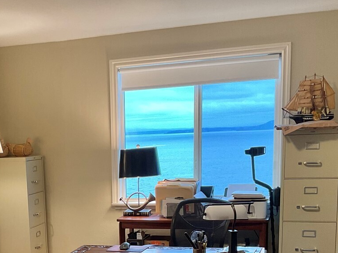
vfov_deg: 23.2
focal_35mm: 61
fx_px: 595
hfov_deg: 30.8
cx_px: 60
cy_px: 243
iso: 64
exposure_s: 1/60
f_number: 1.8
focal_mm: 3
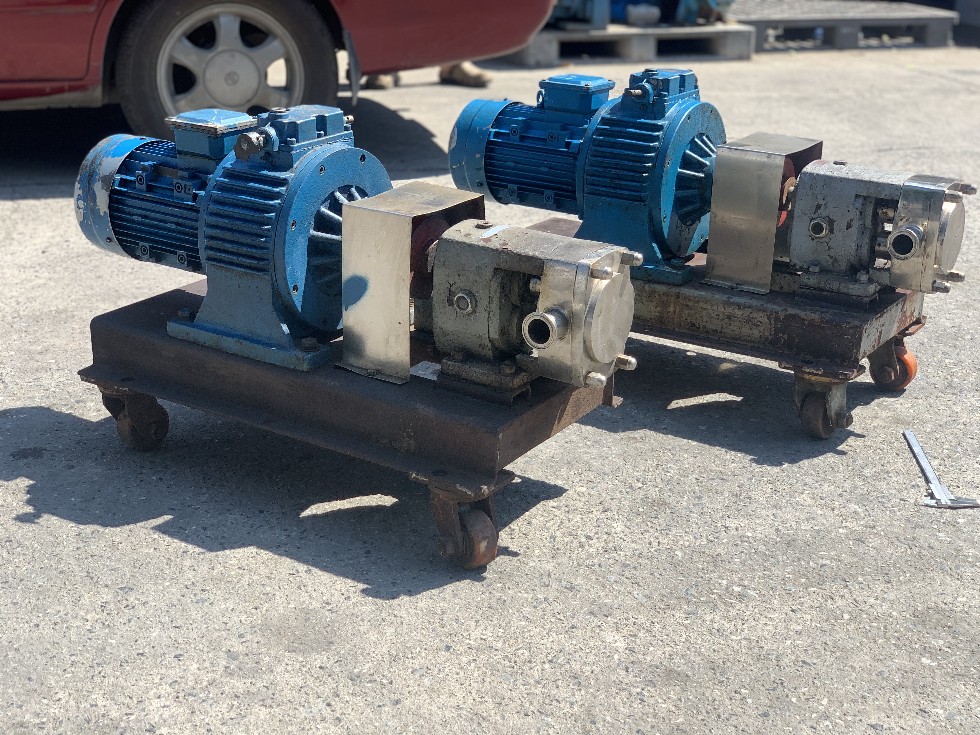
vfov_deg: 28.0
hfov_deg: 36.8
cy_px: 368
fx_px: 1472
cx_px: 490
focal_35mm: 52
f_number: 2.4
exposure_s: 1/461
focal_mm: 6
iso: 16
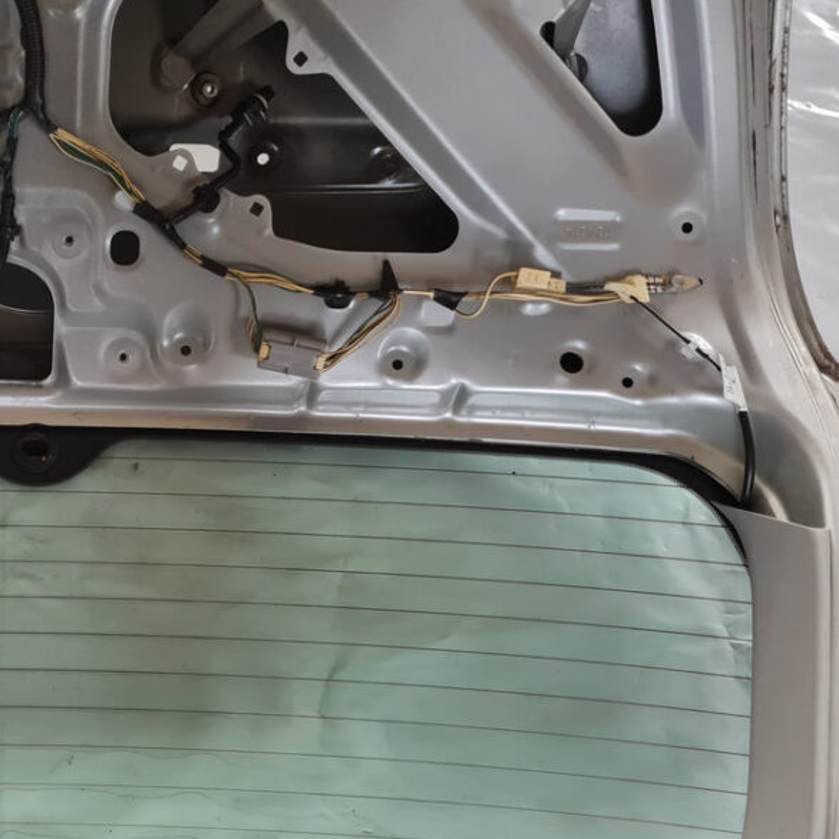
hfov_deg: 29.0
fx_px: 1508
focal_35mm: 55
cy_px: 621
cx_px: -7
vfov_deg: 30.6
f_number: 1.8
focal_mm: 5.4
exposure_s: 1/50
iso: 160
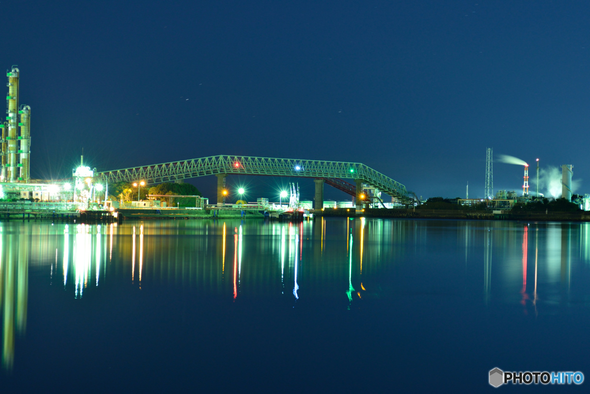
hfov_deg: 20.4
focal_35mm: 100
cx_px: 295
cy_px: 197
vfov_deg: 13.7
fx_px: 1639
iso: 400
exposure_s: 30
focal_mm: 100
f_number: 7.1
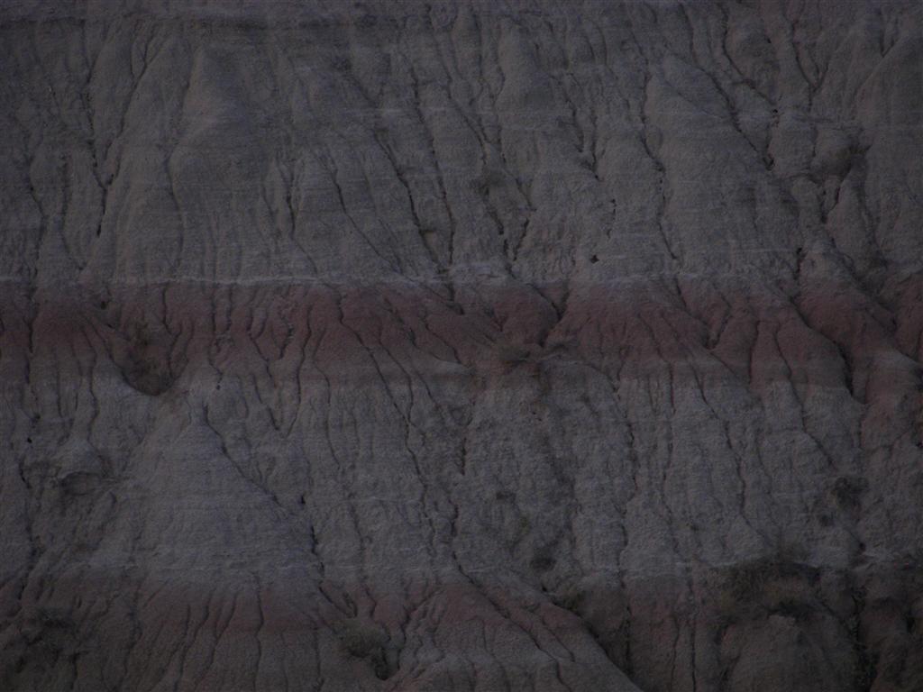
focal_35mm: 432
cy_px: 346
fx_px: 11519
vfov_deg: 3.4
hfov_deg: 4.6
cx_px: 462
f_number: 3.7
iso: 125
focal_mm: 72
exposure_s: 1/200
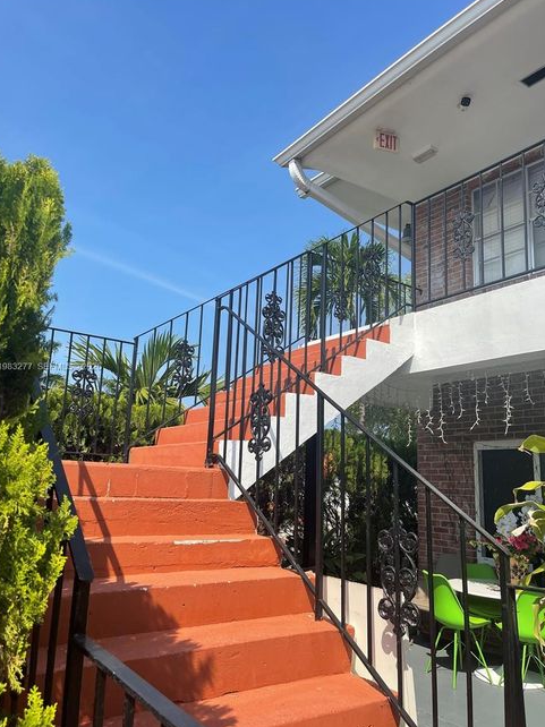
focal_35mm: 27
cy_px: 367
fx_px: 567
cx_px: 269
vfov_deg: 65.3
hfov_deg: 51.3
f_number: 1.6
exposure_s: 1/3663
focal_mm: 5.1
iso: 32
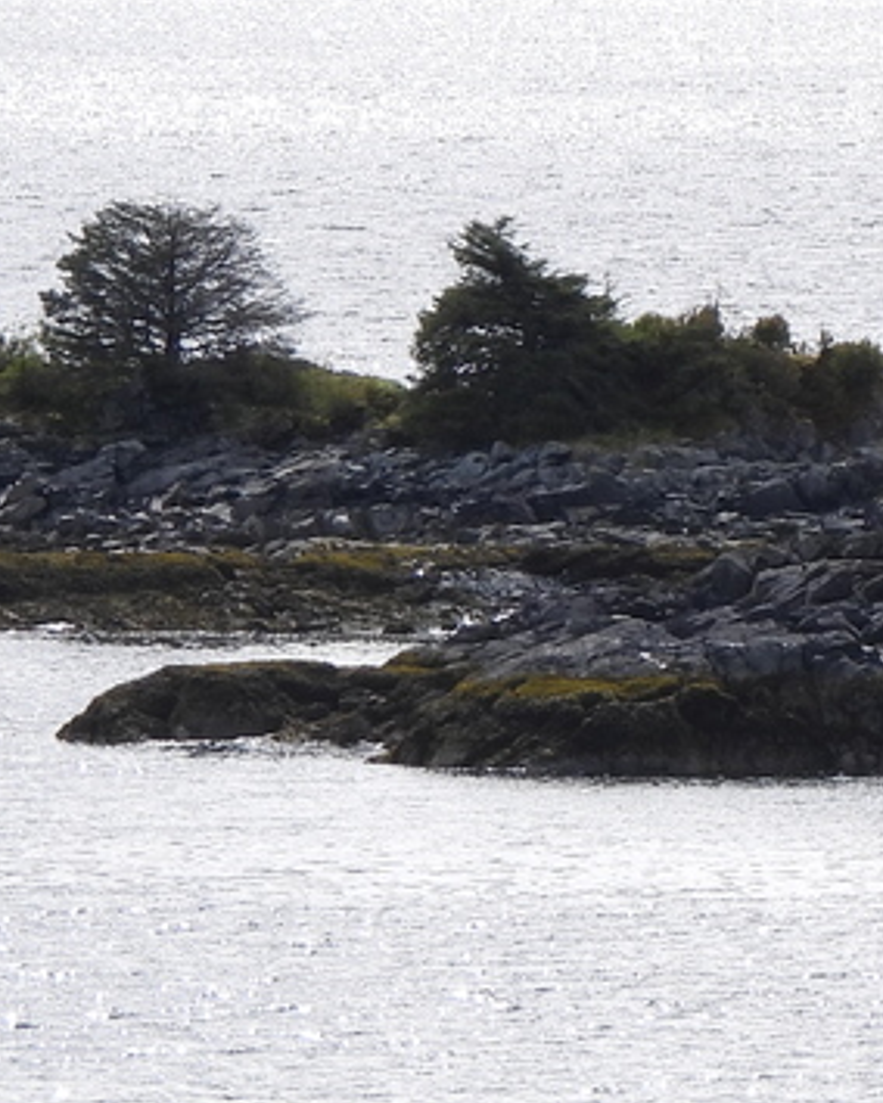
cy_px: -193
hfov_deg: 1.7
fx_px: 29890
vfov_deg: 2.1
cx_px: 1094
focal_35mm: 915
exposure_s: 1/640
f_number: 4.5
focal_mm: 46.4
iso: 100
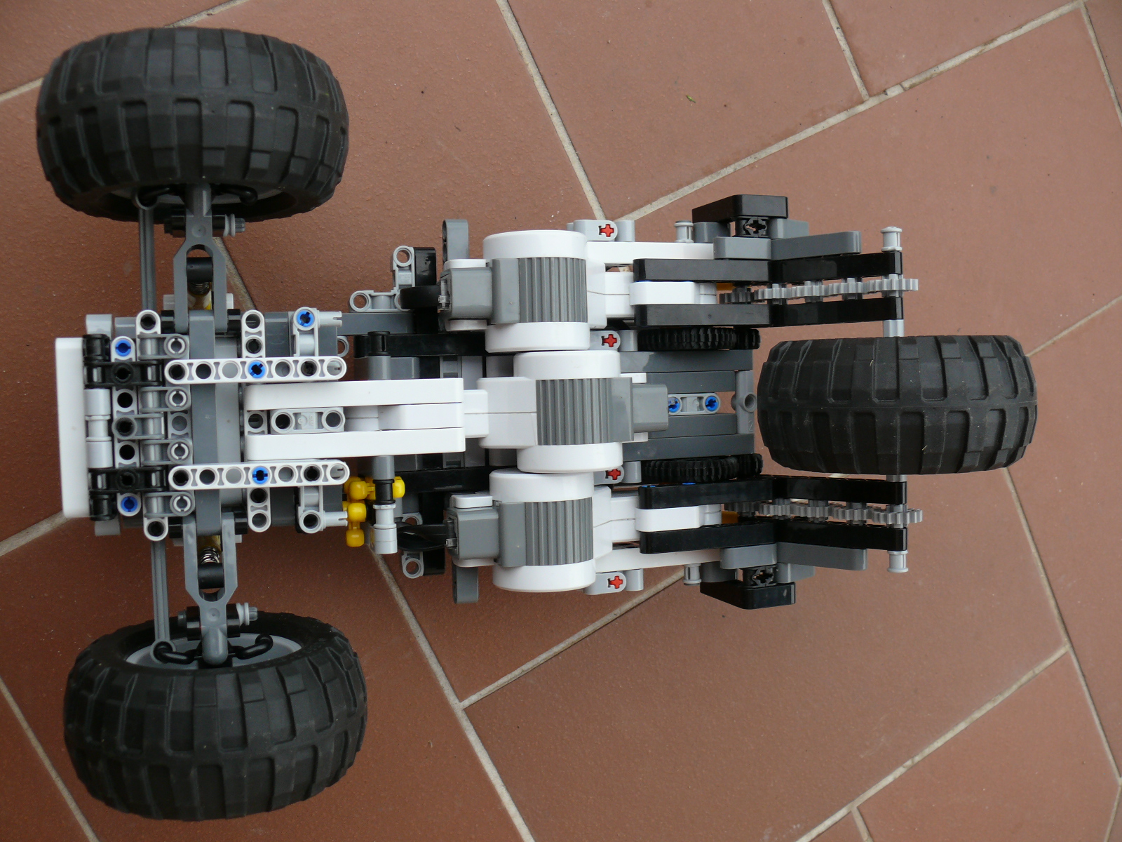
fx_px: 1134
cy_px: 421
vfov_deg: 40.7
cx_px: 561
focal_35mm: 35
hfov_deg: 52.6
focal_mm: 7.4
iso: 100
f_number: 3.6
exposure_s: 1/125
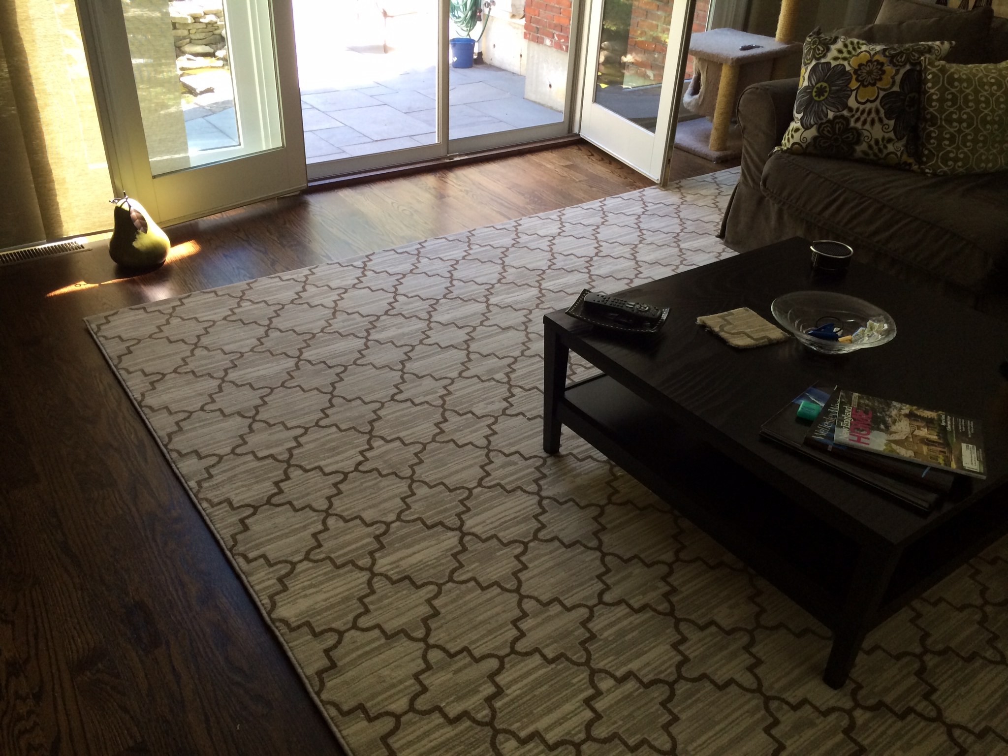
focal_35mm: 30
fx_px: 874
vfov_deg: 46.8
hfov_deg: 60.0
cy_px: 378
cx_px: 504
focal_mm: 4.12
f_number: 2.2
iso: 50
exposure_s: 1/30
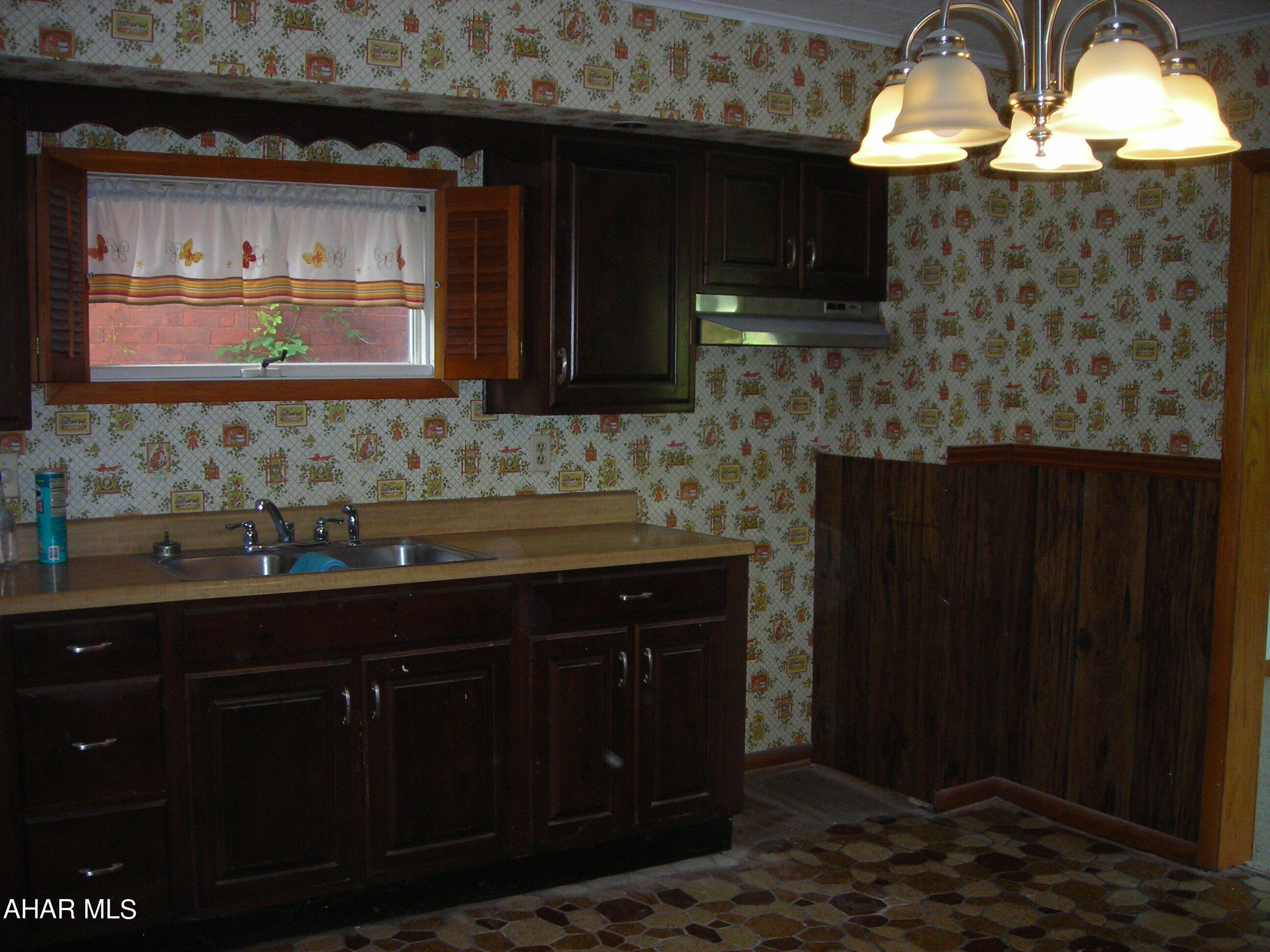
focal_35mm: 38
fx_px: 1394
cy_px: 476
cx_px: 635
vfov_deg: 37.7
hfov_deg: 49.0
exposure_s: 1/60.1
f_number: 3.2
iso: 120
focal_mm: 6.3
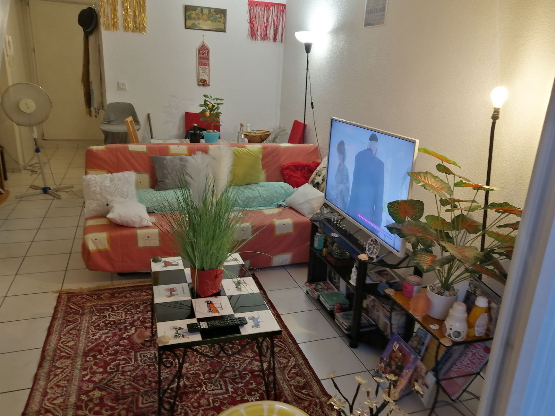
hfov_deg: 67.3
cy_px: 208
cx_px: 278
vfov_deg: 53.1
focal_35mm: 26
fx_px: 417
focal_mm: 3.95
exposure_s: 1/33.3
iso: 100
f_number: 1.8
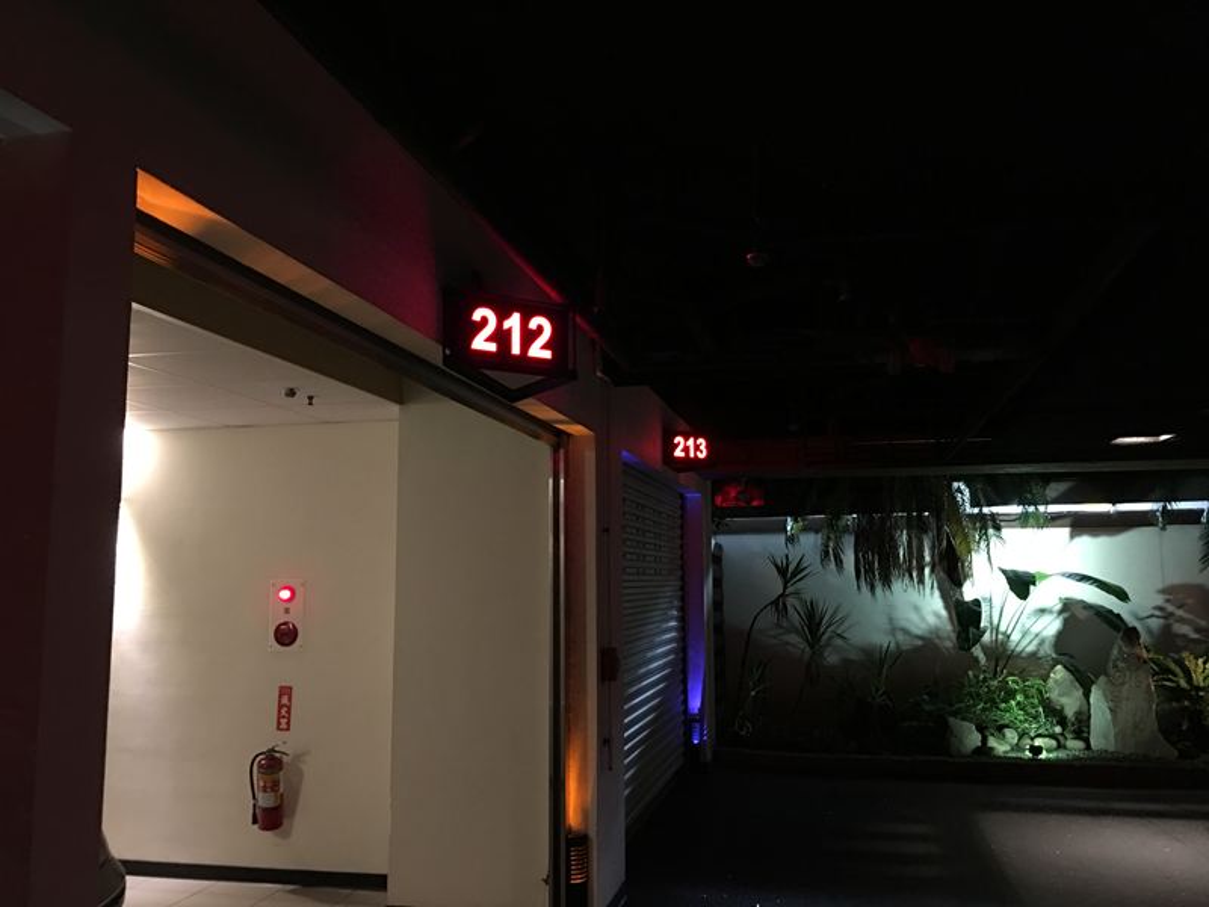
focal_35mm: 29
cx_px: 604
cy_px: 454
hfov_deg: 61.7
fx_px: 1013
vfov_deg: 48.2
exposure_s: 1/4
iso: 125
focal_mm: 4.15
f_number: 2.2
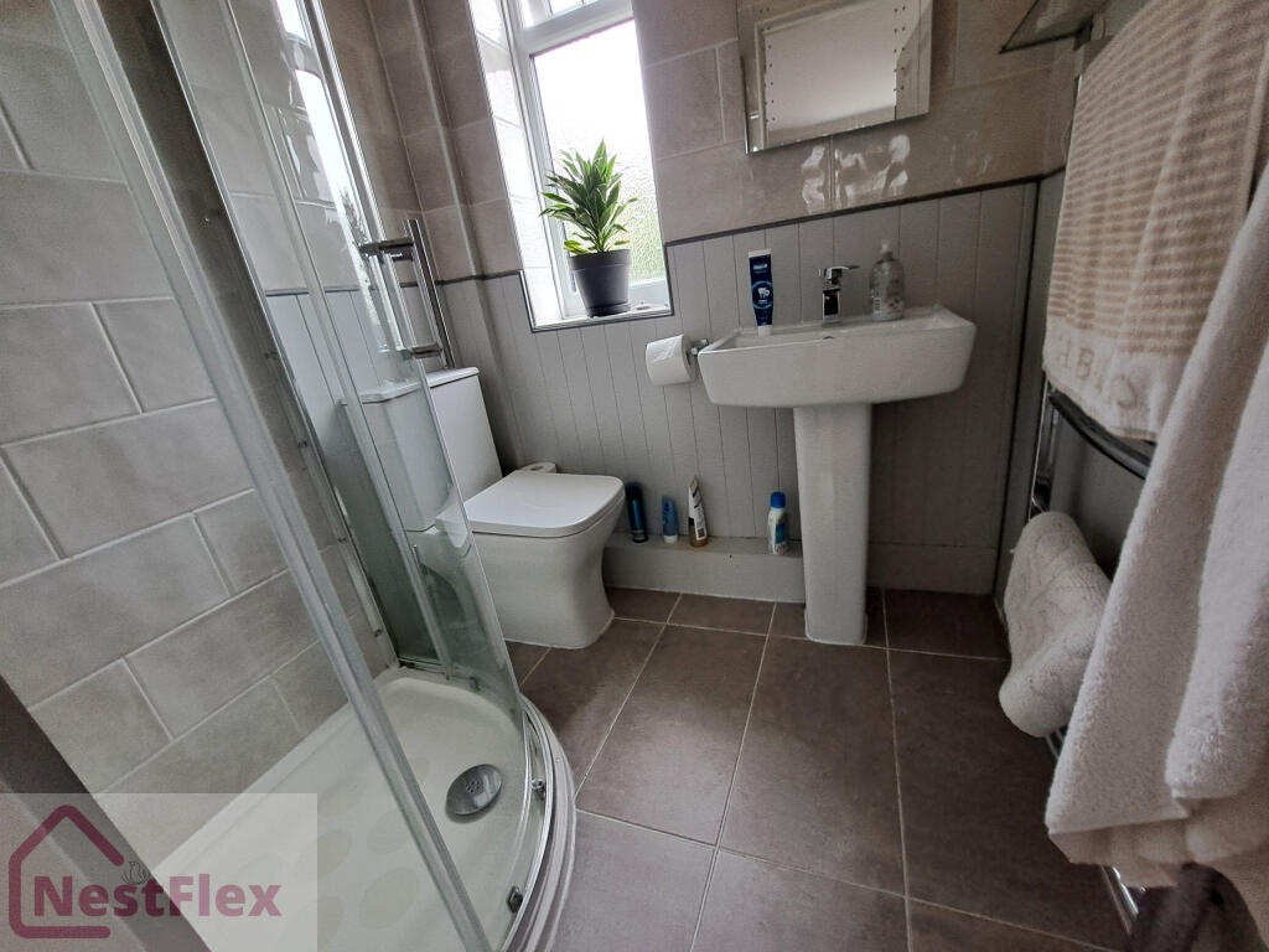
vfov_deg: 89.9
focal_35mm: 13
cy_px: 476
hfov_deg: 106.2
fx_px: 477
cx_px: 634
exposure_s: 1/50
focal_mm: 1.74
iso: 100
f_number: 2.2
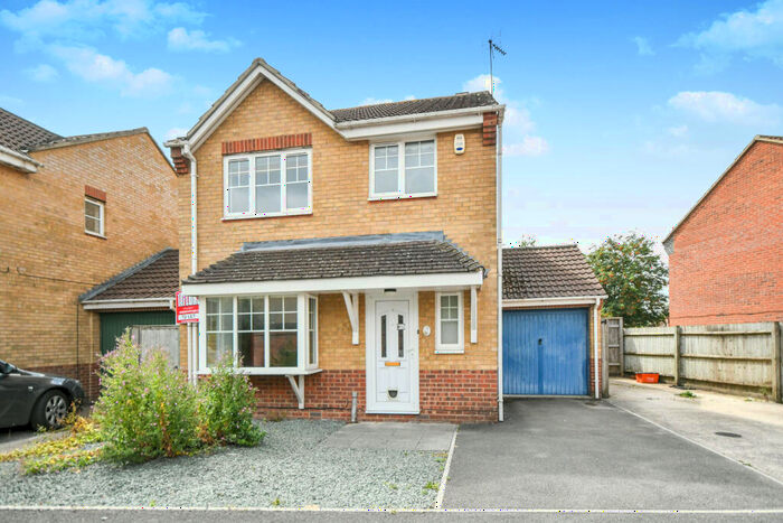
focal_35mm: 20
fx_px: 424
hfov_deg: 85.4
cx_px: 392
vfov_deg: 63.2
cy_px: 262
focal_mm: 13
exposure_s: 1/8000
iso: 1600
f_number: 5.6
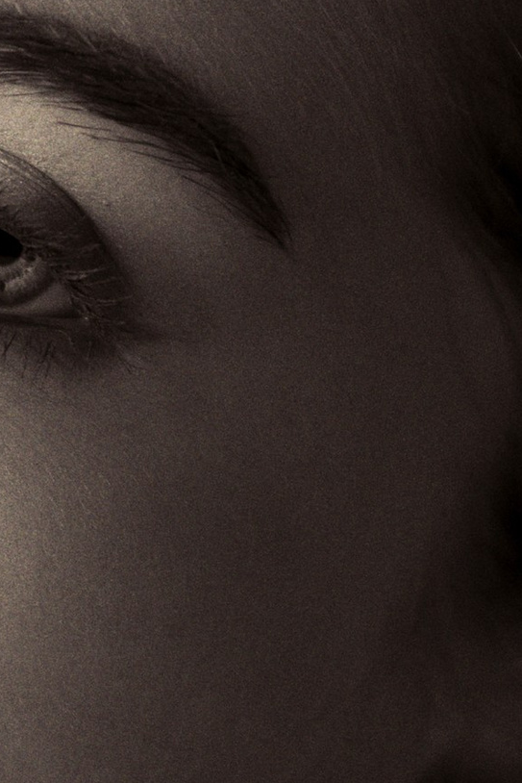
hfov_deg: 3.4
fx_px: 8717
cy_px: 861
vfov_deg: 5.1
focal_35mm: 401
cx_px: -160
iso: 250
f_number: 2.2
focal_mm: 85
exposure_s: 1/200
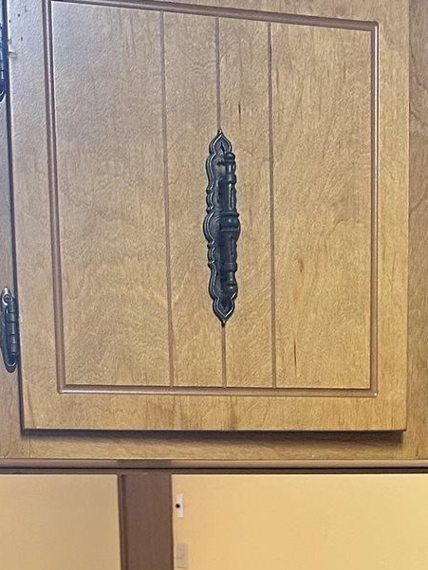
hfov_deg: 16.0
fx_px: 1516
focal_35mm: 92
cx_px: 268
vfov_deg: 19.4
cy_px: 772
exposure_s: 1/60
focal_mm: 6.86
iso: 200
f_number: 1.78
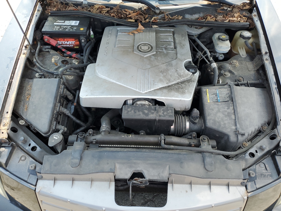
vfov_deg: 53.1
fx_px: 211
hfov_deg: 67.3
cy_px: 106
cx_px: 140
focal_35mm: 26
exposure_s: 1/500
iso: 50
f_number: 1.5
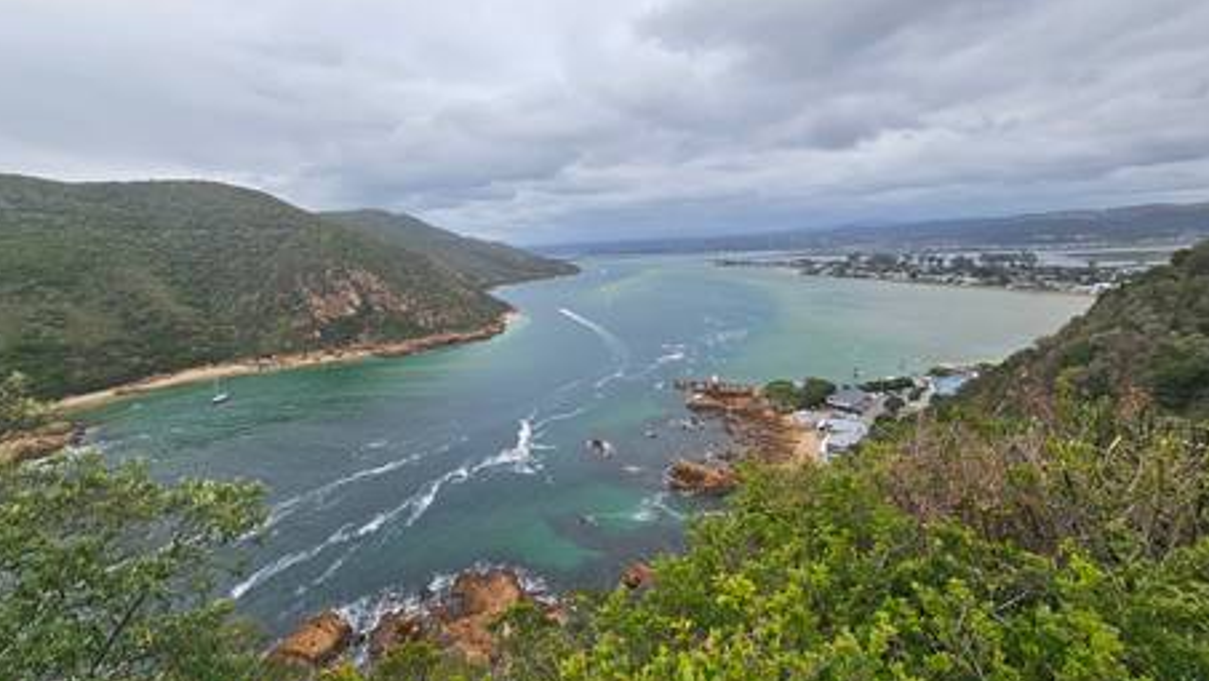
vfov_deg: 70.3
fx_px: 481
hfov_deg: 102.9
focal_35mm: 15
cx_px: 576
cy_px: 302
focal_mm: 2.2
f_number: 2.2
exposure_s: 1/1387
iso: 50
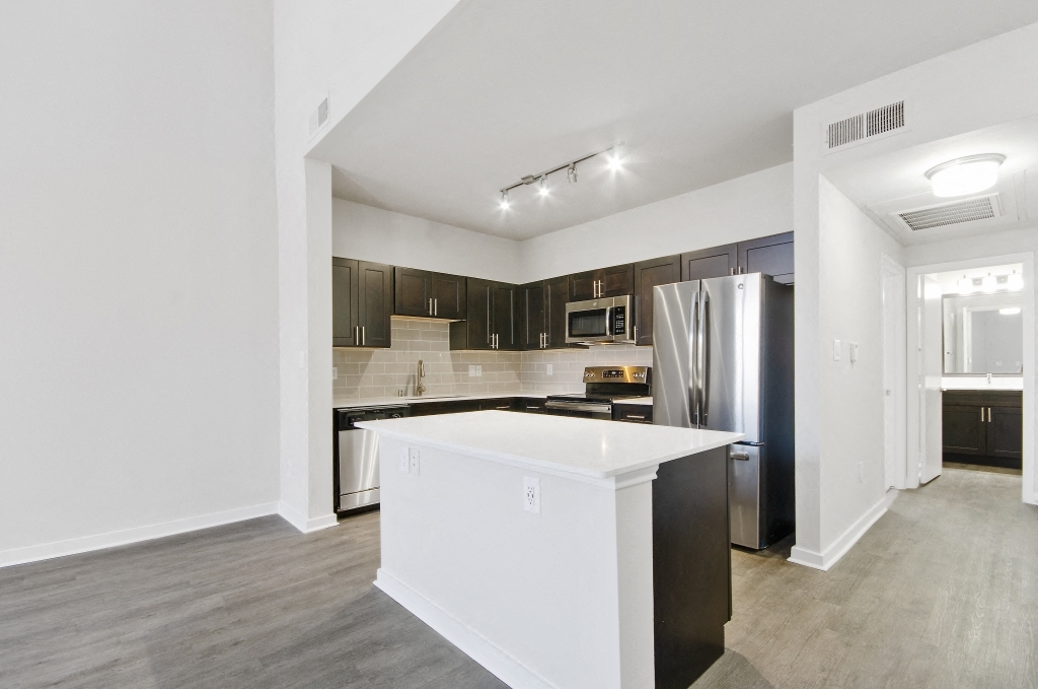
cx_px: 519
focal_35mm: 15
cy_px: 344
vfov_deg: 77.1
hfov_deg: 100.5
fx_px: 432
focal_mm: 10
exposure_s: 1
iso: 100
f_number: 9.5
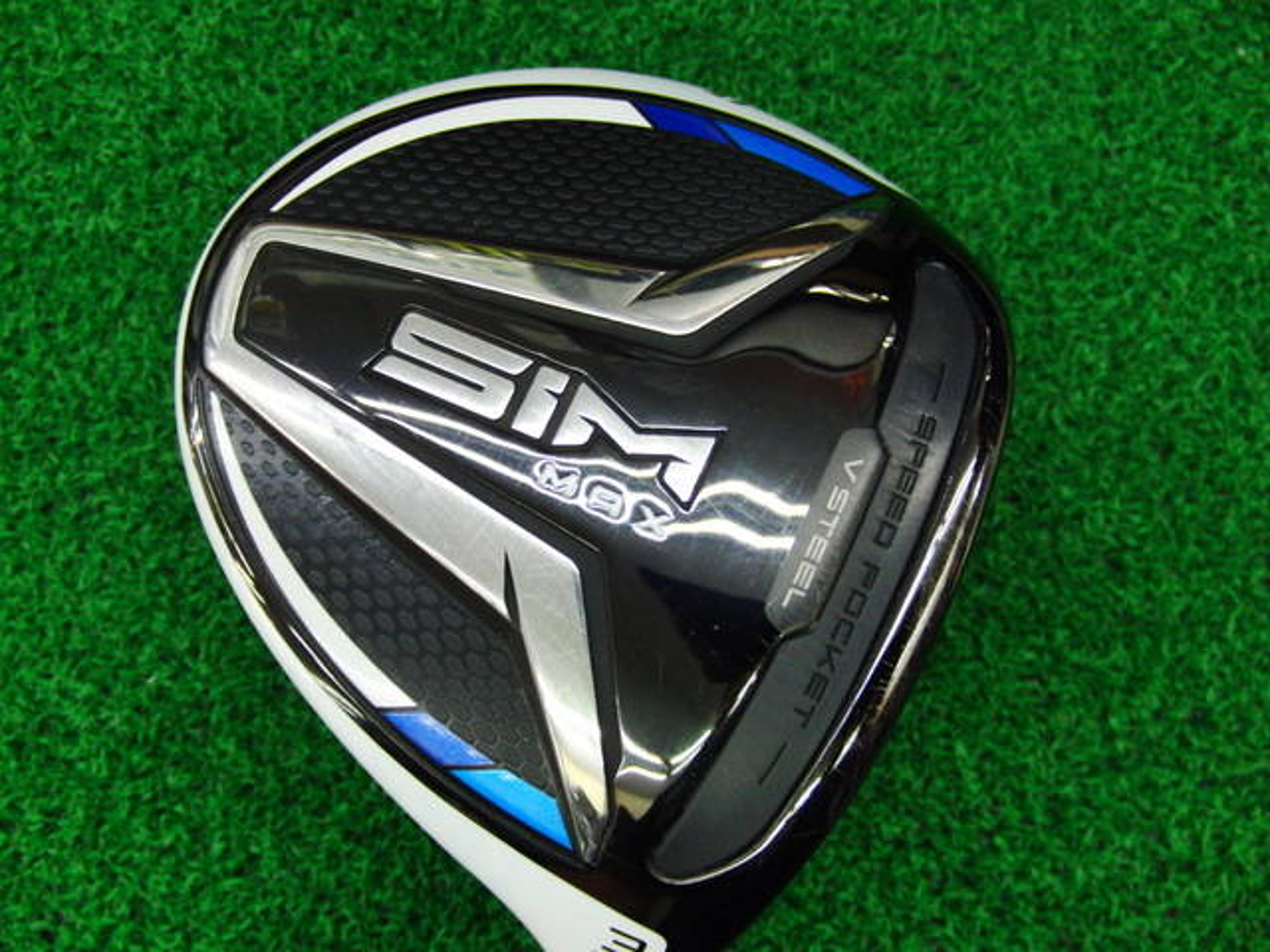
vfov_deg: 38.7
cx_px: 635
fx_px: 1357
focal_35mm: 37
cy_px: 476
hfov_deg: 50.1
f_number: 3.6
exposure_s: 1/60
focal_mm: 6.42
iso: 400
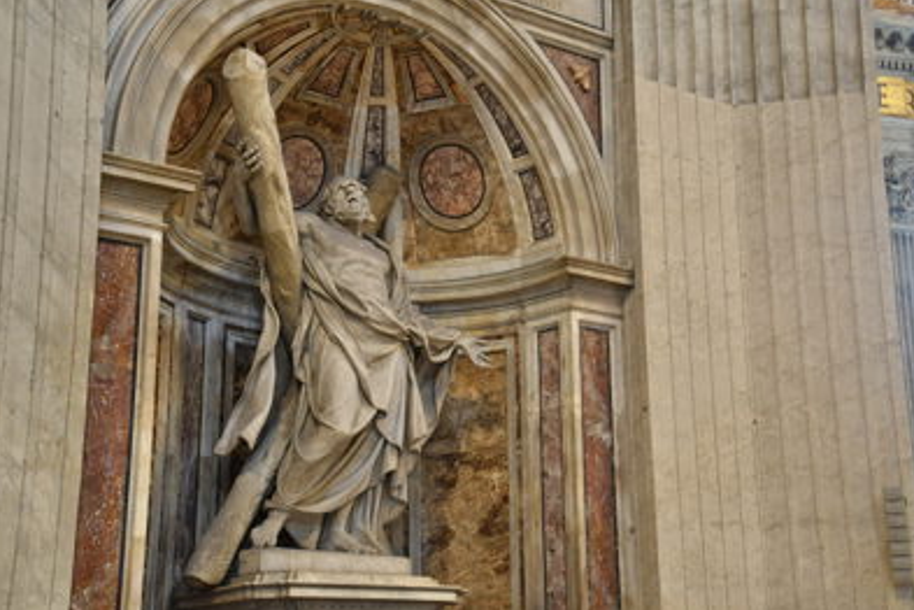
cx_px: 454
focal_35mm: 53
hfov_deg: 37.5
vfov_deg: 25.5
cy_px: 302
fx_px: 1346
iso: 1000
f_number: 4.5
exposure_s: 1/25
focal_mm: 35
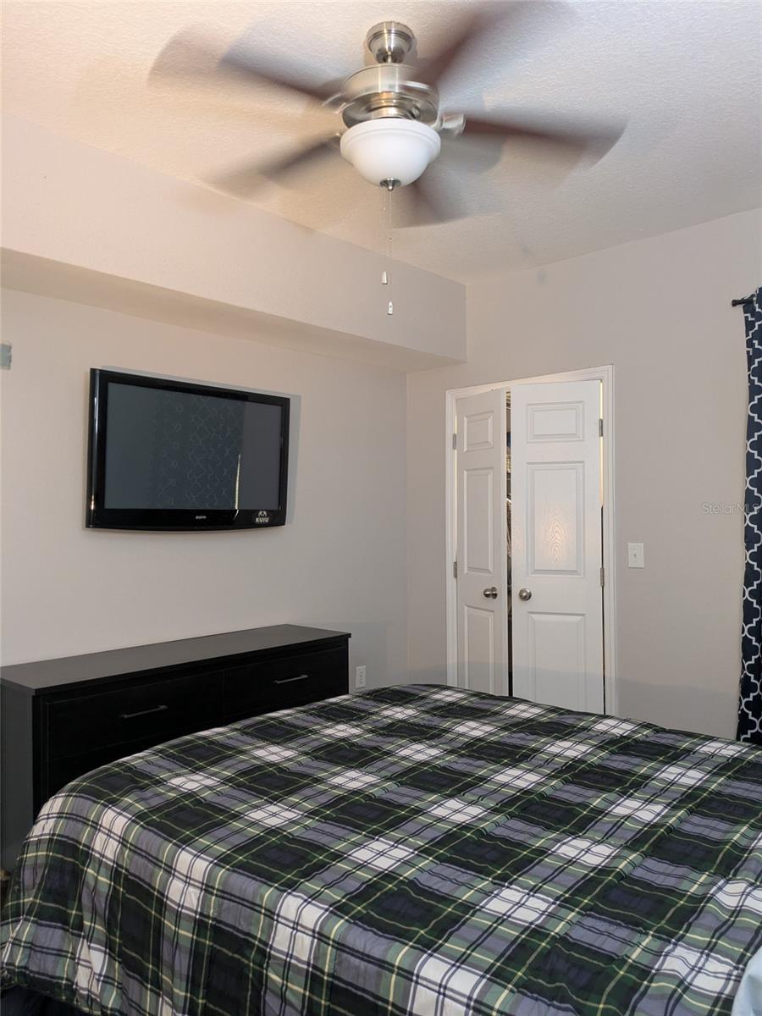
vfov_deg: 69.4
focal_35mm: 25
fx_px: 734
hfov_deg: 54.9
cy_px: 508
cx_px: 381
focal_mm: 5.43
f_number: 1.89
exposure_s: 1/25
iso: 233
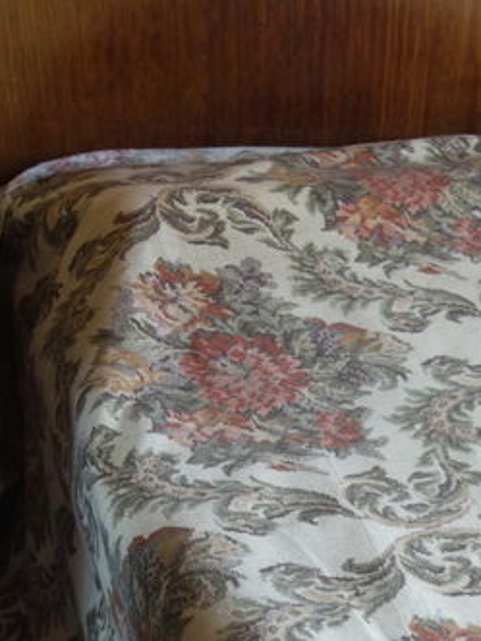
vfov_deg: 23.4
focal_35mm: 81
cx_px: 517
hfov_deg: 17.6
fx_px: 1501
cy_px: 589
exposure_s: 1/30
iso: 250
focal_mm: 10.4
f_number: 1.8
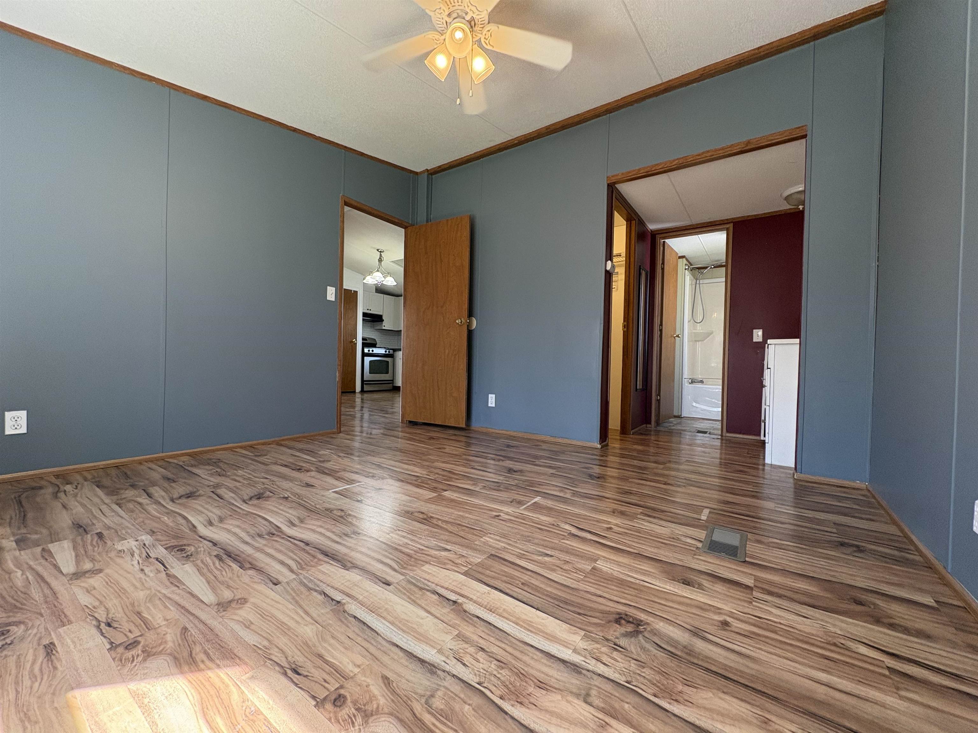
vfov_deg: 85.7
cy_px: 366
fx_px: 396
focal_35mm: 14
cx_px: 489
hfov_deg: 102.1
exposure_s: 1/60
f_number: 2.2
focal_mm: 2.22
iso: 250
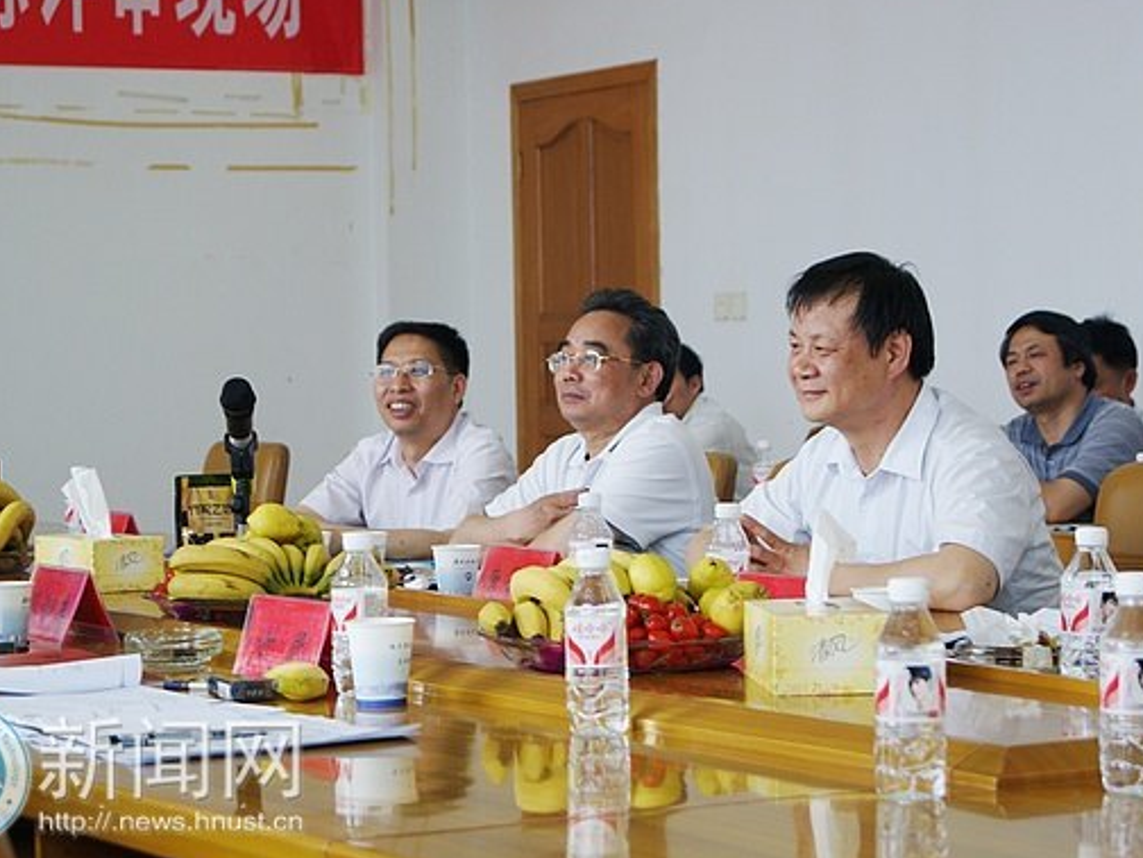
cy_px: 427
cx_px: 513
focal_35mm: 95
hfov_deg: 20.7
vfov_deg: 15.6
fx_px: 3123
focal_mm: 55
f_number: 5.6
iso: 200
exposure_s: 1/60
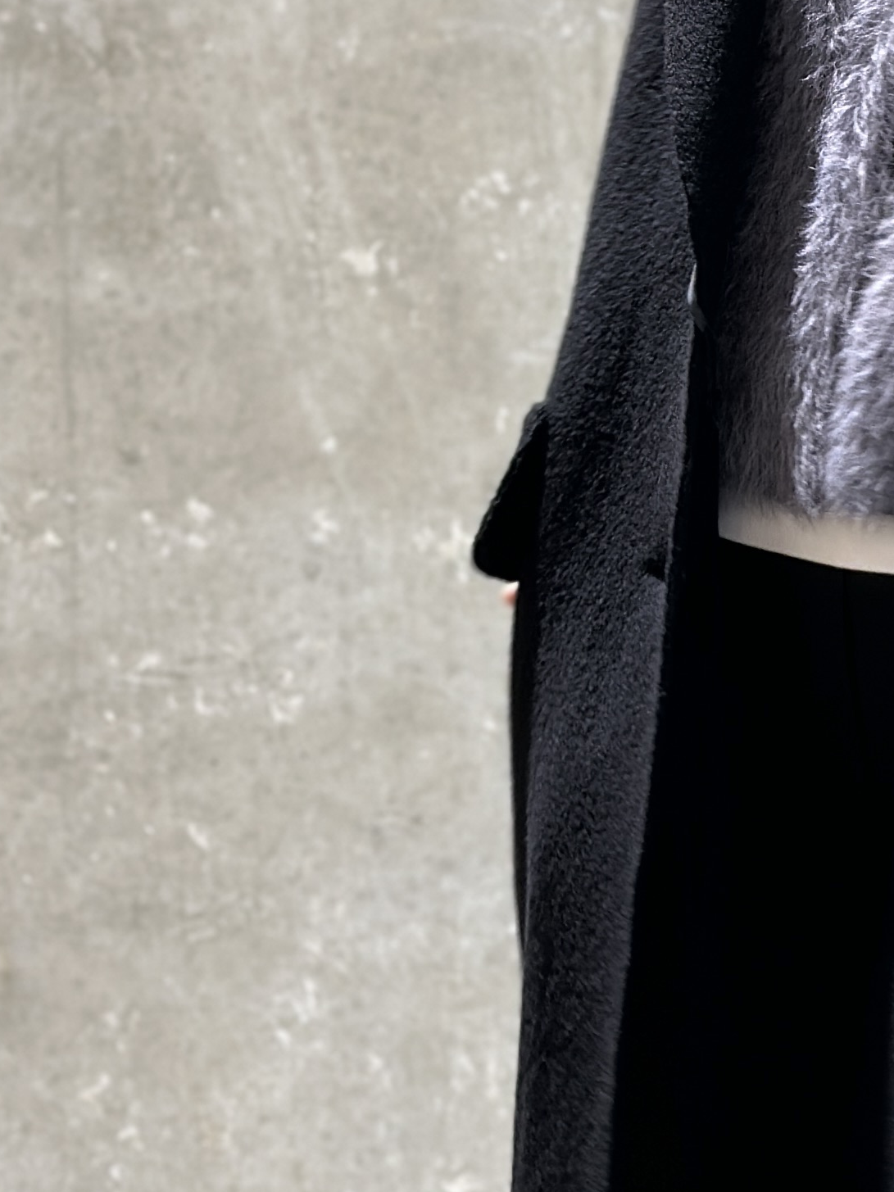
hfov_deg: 11.1
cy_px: 271
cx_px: 810
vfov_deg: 14.8
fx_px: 4581
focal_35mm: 133
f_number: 1.78
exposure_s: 1/50
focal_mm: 6.86
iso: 125
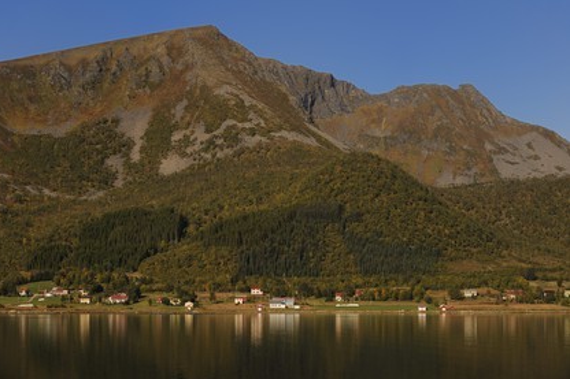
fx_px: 1519
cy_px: 189
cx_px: 284
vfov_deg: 14.2
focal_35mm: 96
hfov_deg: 21.2
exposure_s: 1/320
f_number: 10
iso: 200
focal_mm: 95
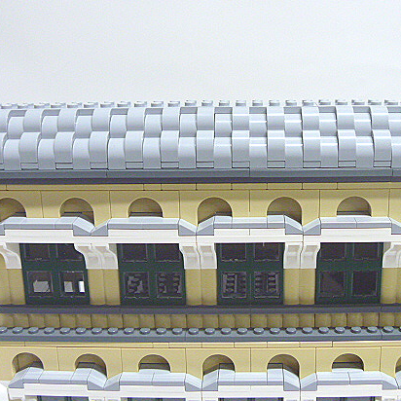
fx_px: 629
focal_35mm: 48
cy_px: 187
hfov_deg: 35.2
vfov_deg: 35.3
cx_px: 252
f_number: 3.5
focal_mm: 6.3
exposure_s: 1/13
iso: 400
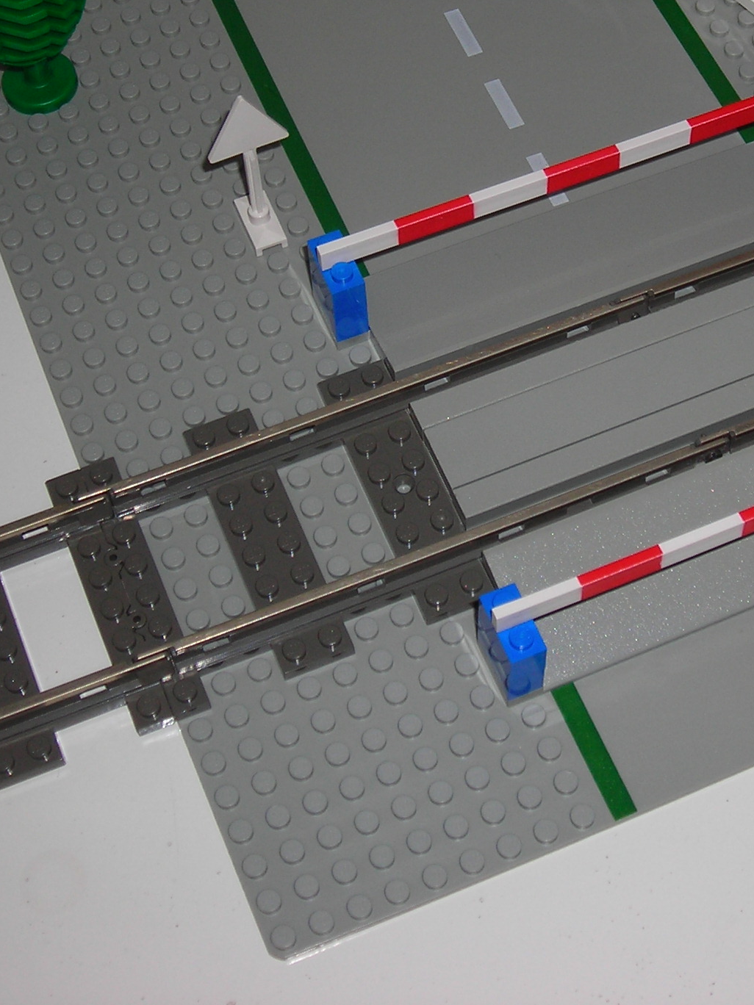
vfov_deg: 26.8
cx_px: 486
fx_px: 2091
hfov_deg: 20.4
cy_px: 314
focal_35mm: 72
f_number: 3.2
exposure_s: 1/60.1
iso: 50
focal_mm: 6.3
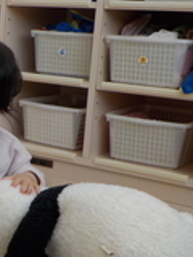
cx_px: -37
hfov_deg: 18.6
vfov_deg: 26.0
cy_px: 145
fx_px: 558
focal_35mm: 75
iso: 125
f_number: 3.3
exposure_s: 1/160
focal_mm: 4.1
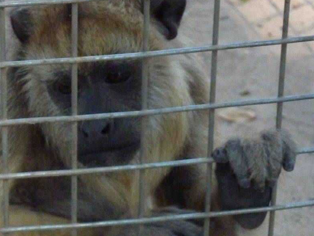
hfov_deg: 8.6
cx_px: -1
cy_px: 57
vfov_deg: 6.5
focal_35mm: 228
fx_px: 2068
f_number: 4.4
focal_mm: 18.2
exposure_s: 1/200
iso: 800
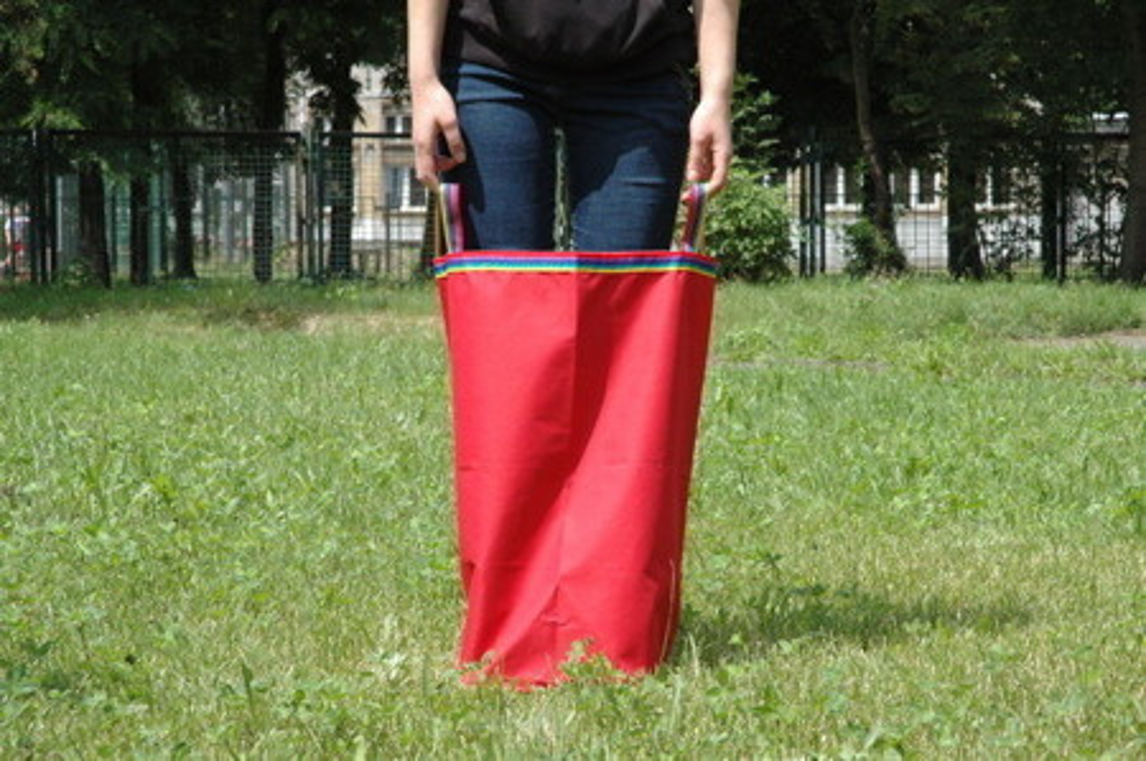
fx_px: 3339
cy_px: 380
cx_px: 573
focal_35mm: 105
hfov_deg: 19.5
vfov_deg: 13.0
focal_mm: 70
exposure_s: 1/640
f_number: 13
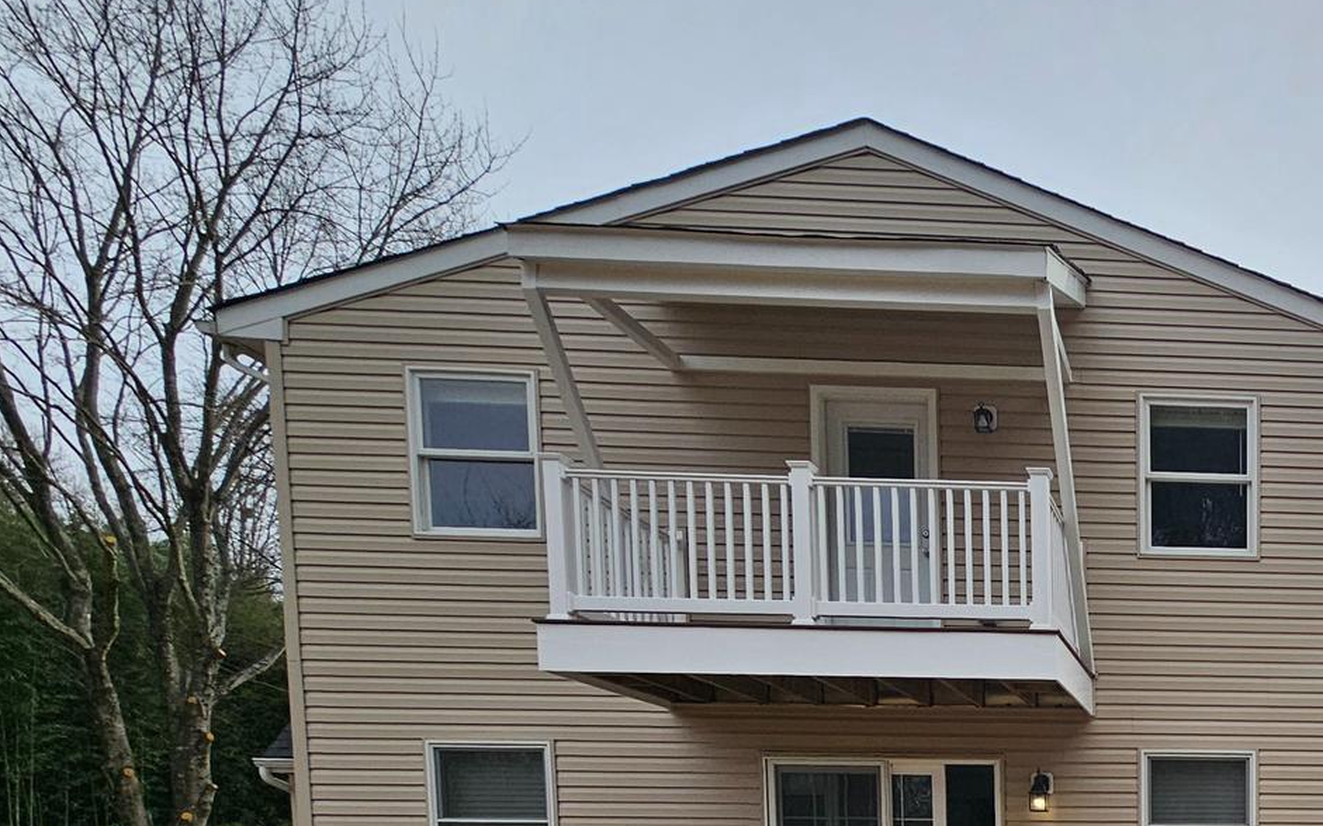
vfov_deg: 34.2
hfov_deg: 50.0
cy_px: 974
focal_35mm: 30
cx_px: 1345
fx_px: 1082
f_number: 2.2
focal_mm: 2.2
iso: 50
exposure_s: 1/1983
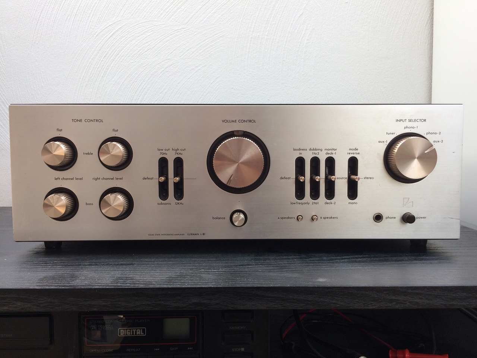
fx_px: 400
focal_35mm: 29
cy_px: 179
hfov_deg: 61.7
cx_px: 238
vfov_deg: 48.2
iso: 40
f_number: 2.2
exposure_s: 1/100
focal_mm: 4.15
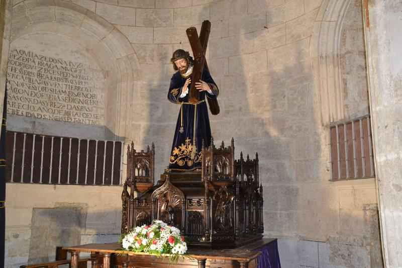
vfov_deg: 36.9
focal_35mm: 36
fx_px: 402
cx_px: 201
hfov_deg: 53.1
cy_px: 134
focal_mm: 24
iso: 3200
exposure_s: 1/60
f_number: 7.1
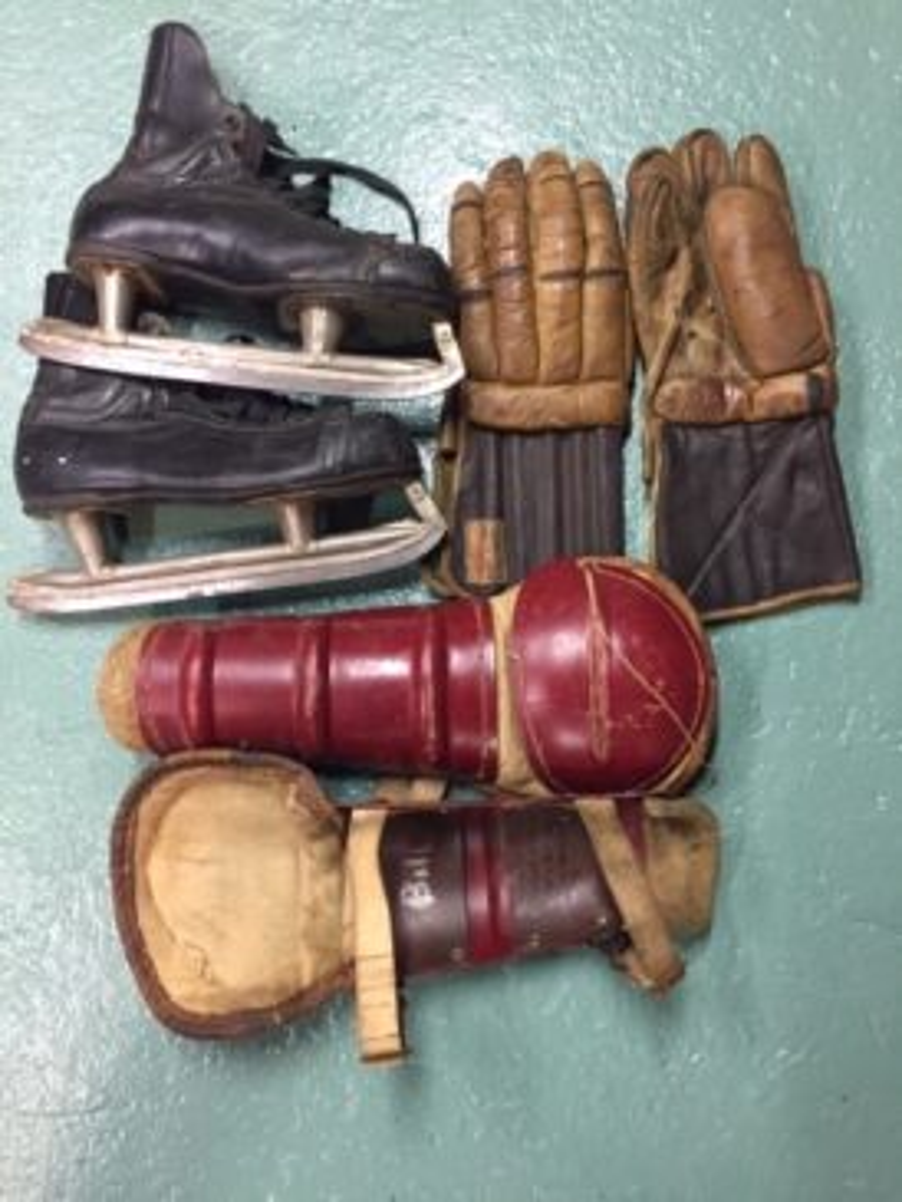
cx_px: 451
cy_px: 601
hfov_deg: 48.3
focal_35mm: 29
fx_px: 1007
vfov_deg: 61.6
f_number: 2.2
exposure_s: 1/30
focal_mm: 4.15
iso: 200
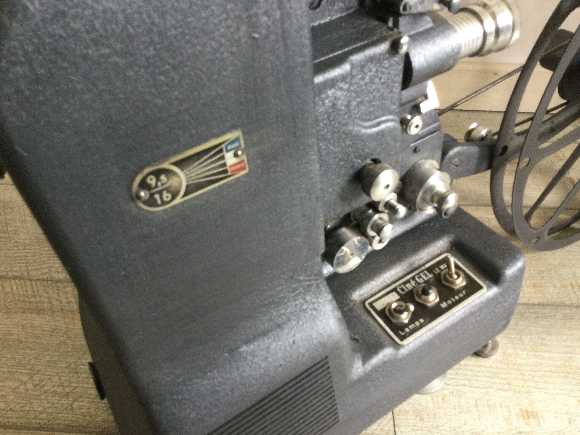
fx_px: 519
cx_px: 290
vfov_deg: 45.4
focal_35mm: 31
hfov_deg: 58.4
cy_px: 218
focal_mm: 3.3
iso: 160
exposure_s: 1/33
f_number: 2.4
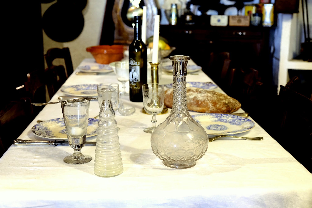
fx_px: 390
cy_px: 104
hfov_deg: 43.6
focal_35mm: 45
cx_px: 156
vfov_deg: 29.9
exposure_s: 1/15
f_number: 3.6
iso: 400
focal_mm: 30.2
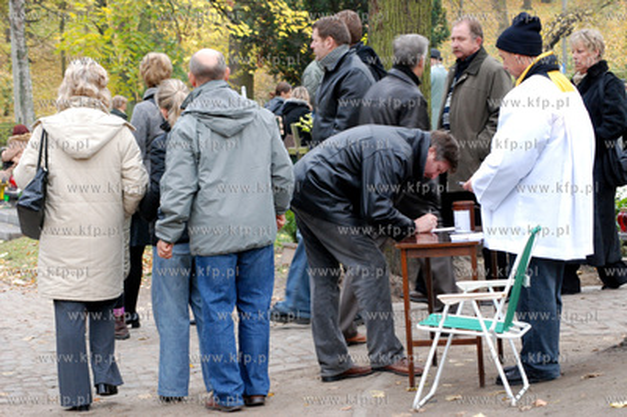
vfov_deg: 12.7
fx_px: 1879
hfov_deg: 18.9
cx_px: 314
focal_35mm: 108
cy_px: 208
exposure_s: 1/60
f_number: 8
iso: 1000
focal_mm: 72
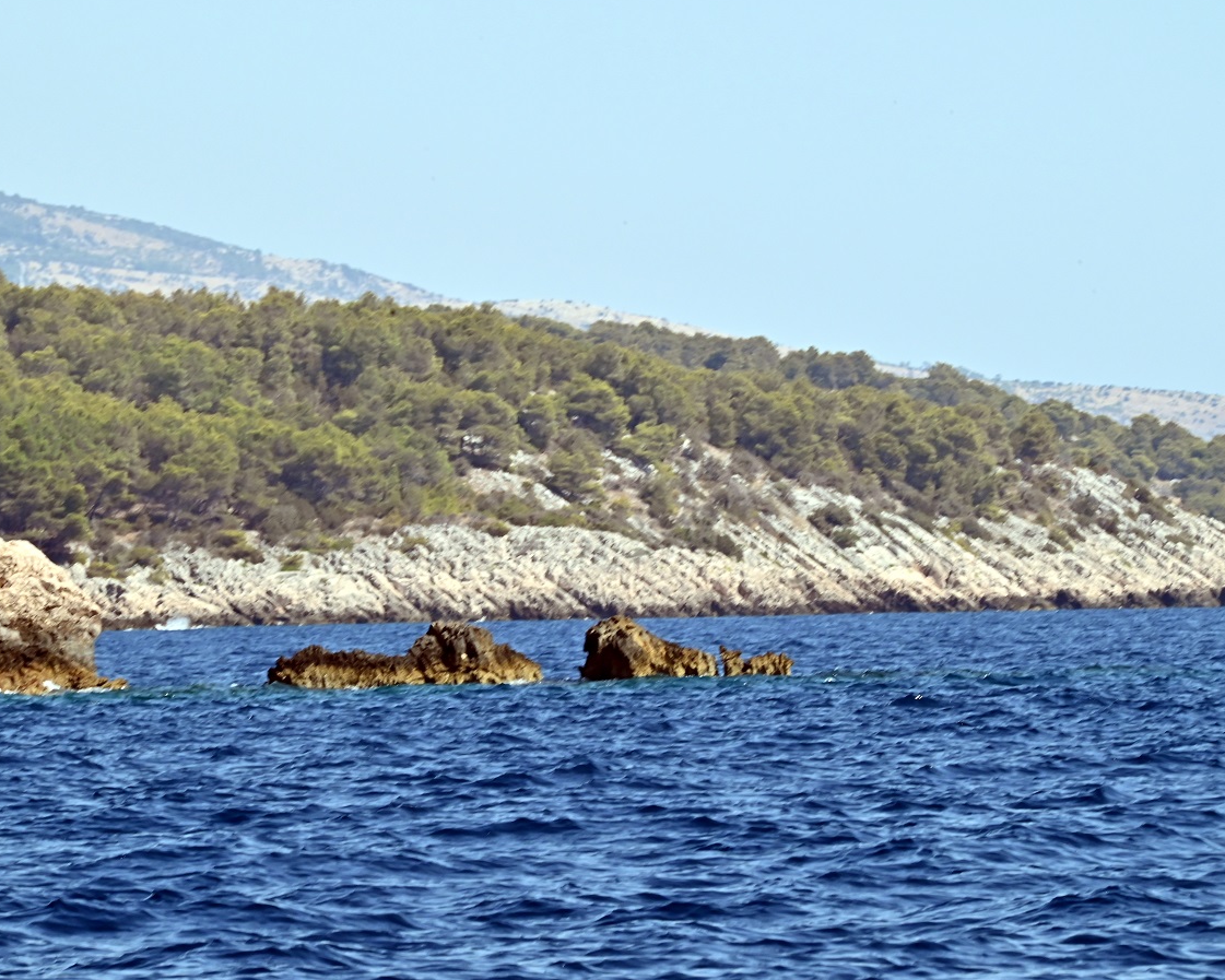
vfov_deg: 4.9
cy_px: 530
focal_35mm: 314
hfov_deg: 6.2
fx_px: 11385
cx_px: 637
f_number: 29
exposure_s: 1/250
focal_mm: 250
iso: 1000
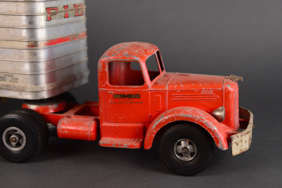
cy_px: 94
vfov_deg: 19.5
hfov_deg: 28.8
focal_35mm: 70
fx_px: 549
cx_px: 141
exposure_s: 1/200
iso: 2500
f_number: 5.6
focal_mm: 70
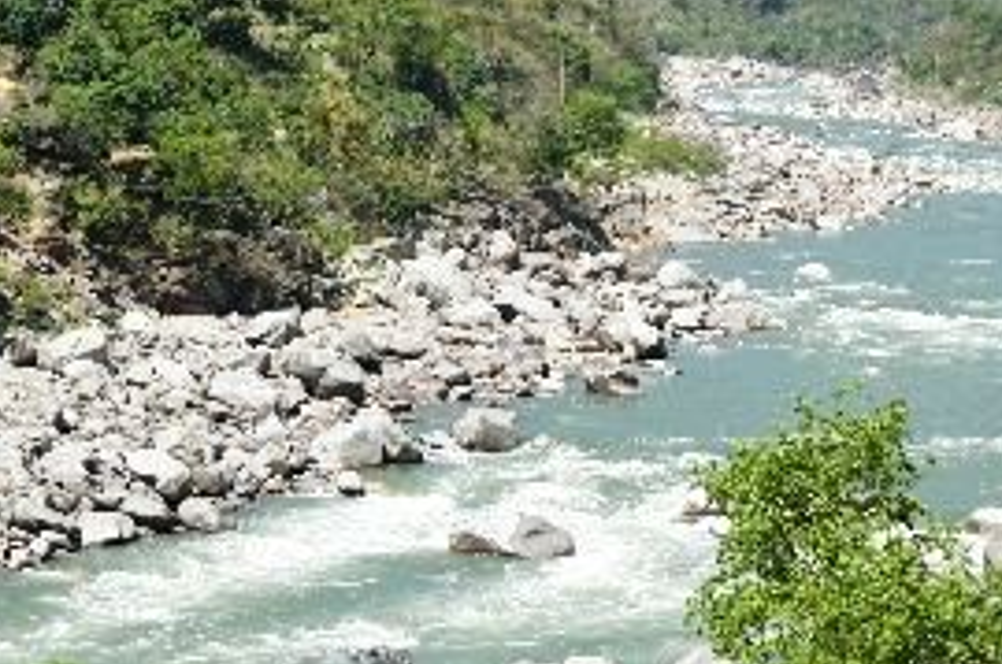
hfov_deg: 16.7
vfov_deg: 11.0
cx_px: 449
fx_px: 3417
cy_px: -19
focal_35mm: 123
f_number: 5.6
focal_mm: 30
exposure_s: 1/1250
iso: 400
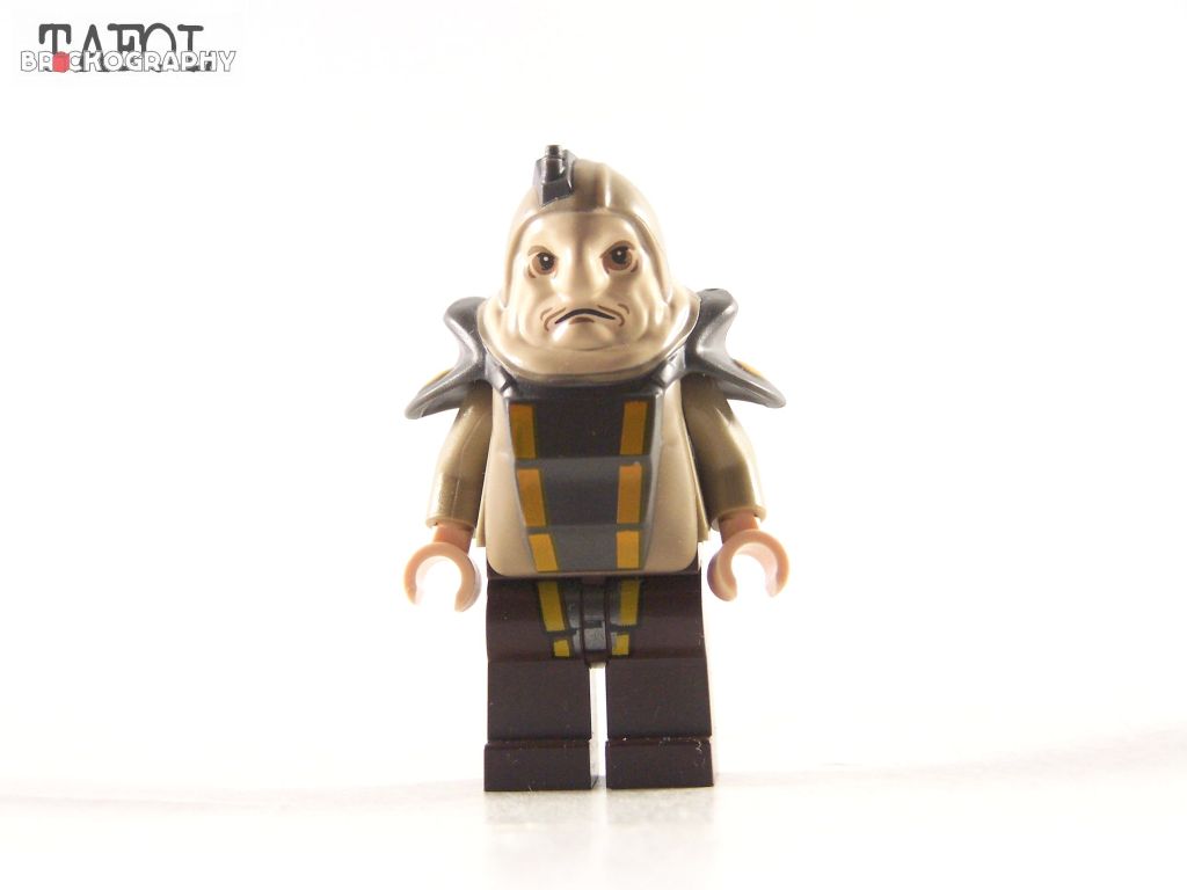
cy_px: 445
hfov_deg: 18.7
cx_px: 594
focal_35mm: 105
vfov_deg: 14.1
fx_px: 3601
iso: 200
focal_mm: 17.5
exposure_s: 1/30
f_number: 3.6
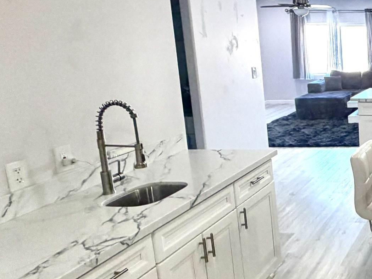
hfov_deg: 34.6
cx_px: 465
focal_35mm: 41
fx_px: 441
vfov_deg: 34.9
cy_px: 103
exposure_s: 1/120
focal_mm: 2.22
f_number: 2.2
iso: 320
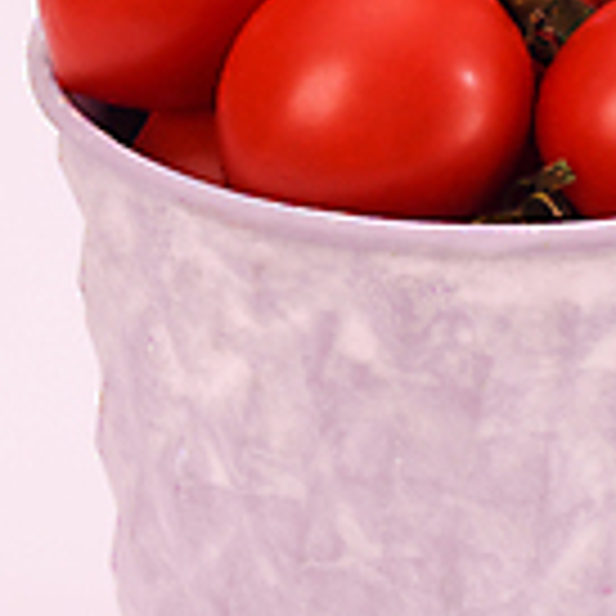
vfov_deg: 6.3
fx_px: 5617
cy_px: 211
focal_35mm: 279
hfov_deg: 6.3
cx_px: 49
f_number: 7.1
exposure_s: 1/160
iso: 160
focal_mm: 50
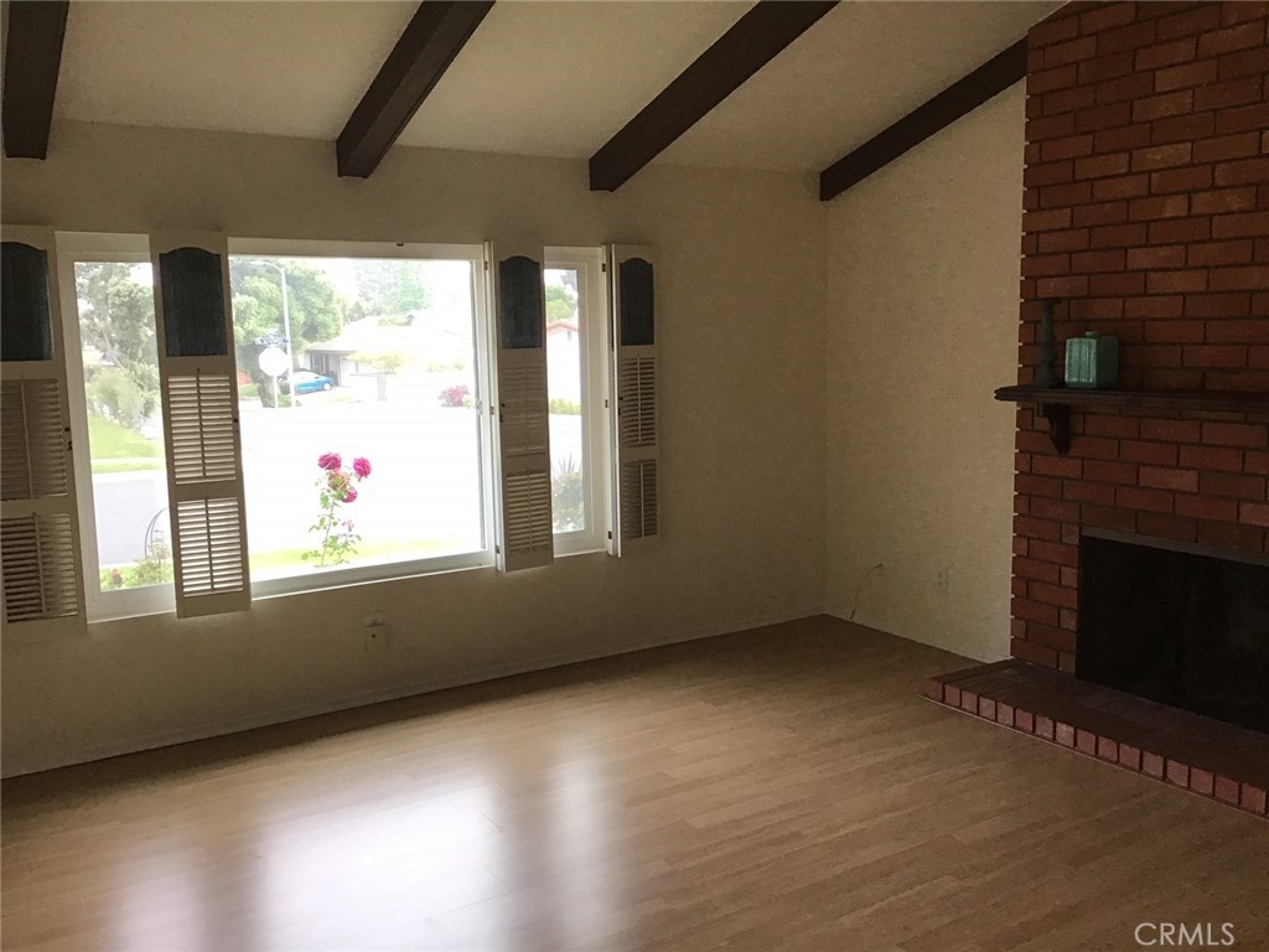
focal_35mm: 31
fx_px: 1136
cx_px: 634
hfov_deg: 58.4
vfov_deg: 45.4
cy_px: 476
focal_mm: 3.3
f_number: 2.4
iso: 64
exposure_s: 1/30
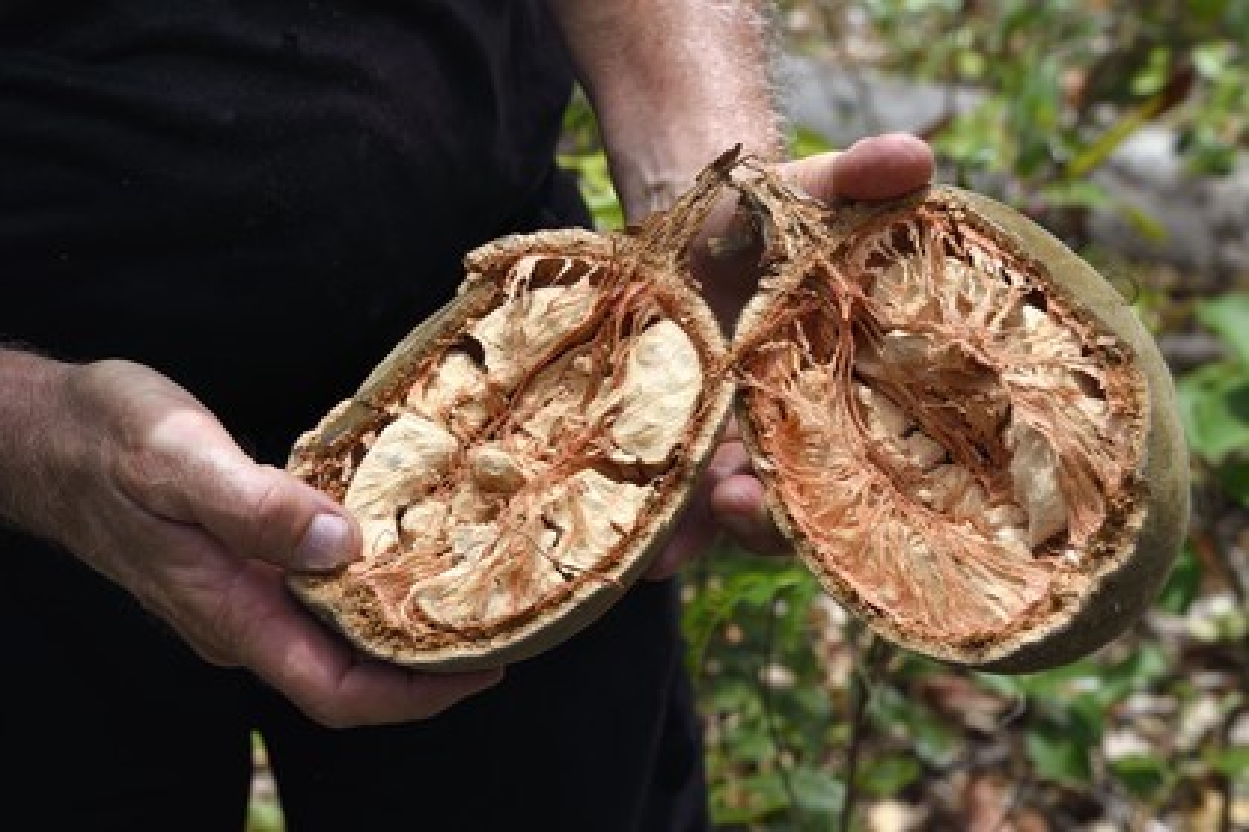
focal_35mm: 58
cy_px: 416
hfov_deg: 34.5
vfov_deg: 23.4
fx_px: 2012
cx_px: 624
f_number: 9
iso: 200
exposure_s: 1/200
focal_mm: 58
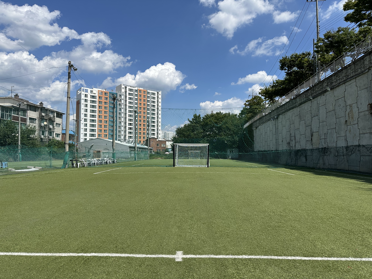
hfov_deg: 71.6
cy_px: 140
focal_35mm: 24
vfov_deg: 56.8
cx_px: 186
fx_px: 258
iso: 80
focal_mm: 6.86
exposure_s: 1/6623
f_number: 1.78
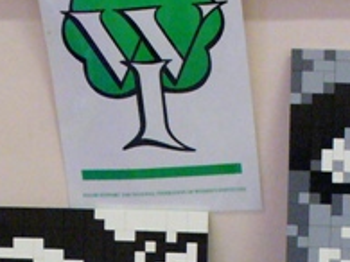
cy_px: 427
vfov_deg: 9.4
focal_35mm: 152
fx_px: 1536
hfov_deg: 13.0
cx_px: 102
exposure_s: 1/50
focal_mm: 6.1
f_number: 2.8
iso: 400
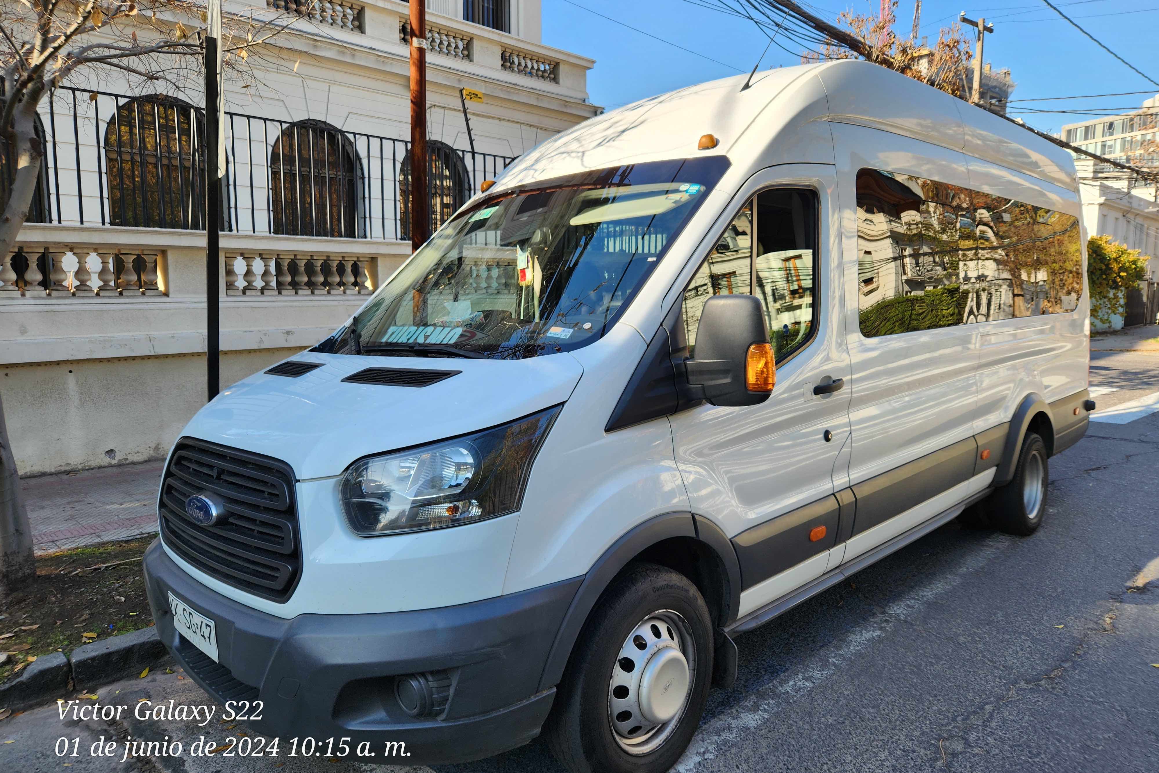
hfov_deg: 73.7
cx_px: 581
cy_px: 380
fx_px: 773
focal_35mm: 24
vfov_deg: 53.1
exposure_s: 1/475
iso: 20
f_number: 1.8
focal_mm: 5.4
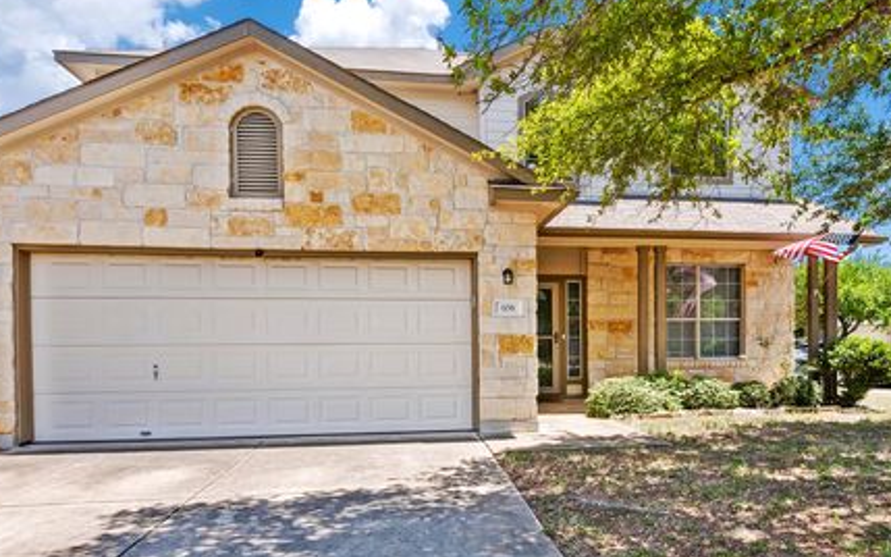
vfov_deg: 62.0
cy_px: 248
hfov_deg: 87.5
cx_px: 388
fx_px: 461
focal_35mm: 19
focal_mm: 8
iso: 200
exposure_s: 1/100
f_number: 11
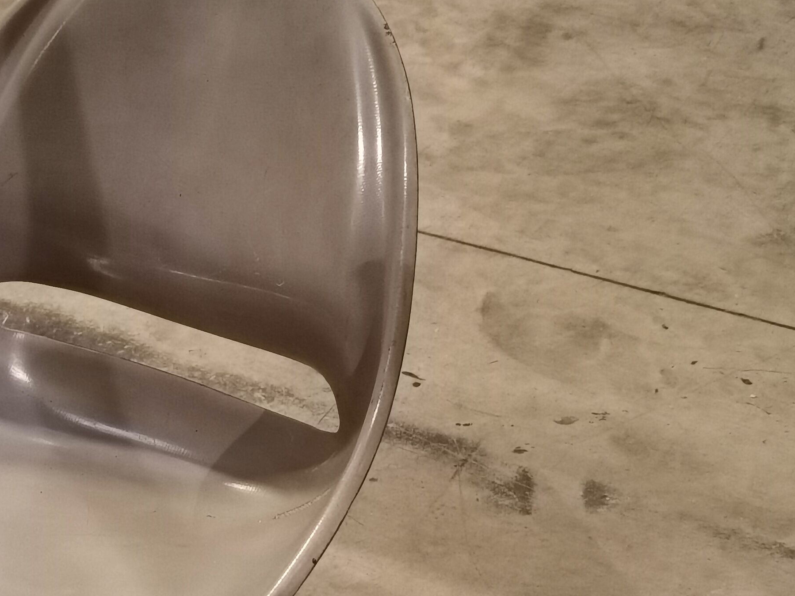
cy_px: 569
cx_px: 175
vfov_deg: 17.6
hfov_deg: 23.5
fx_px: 1883
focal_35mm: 82
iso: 640
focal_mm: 6.71
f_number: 1.9
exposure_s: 1/33.3
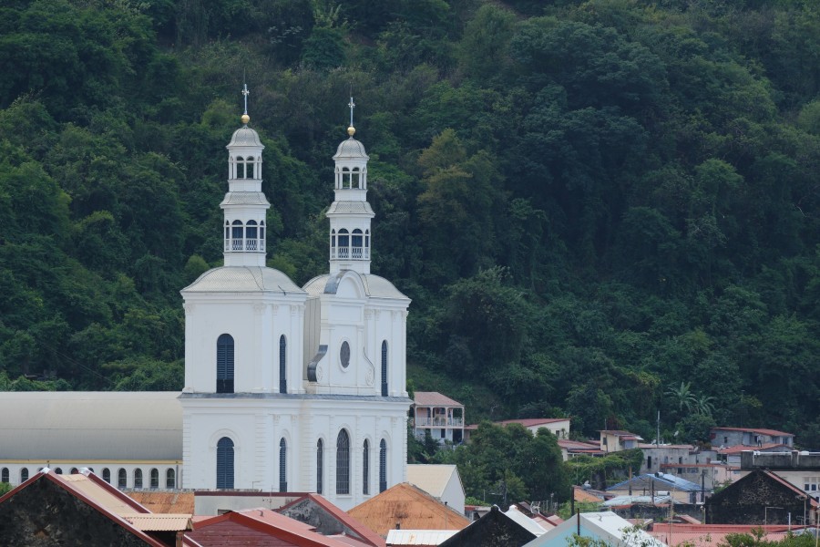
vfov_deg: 4.6
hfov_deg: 6.9
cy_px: 274
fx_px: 6787
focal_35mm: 298
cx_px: 410
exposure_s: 1/500
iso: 400
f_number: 8
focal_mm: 198.9
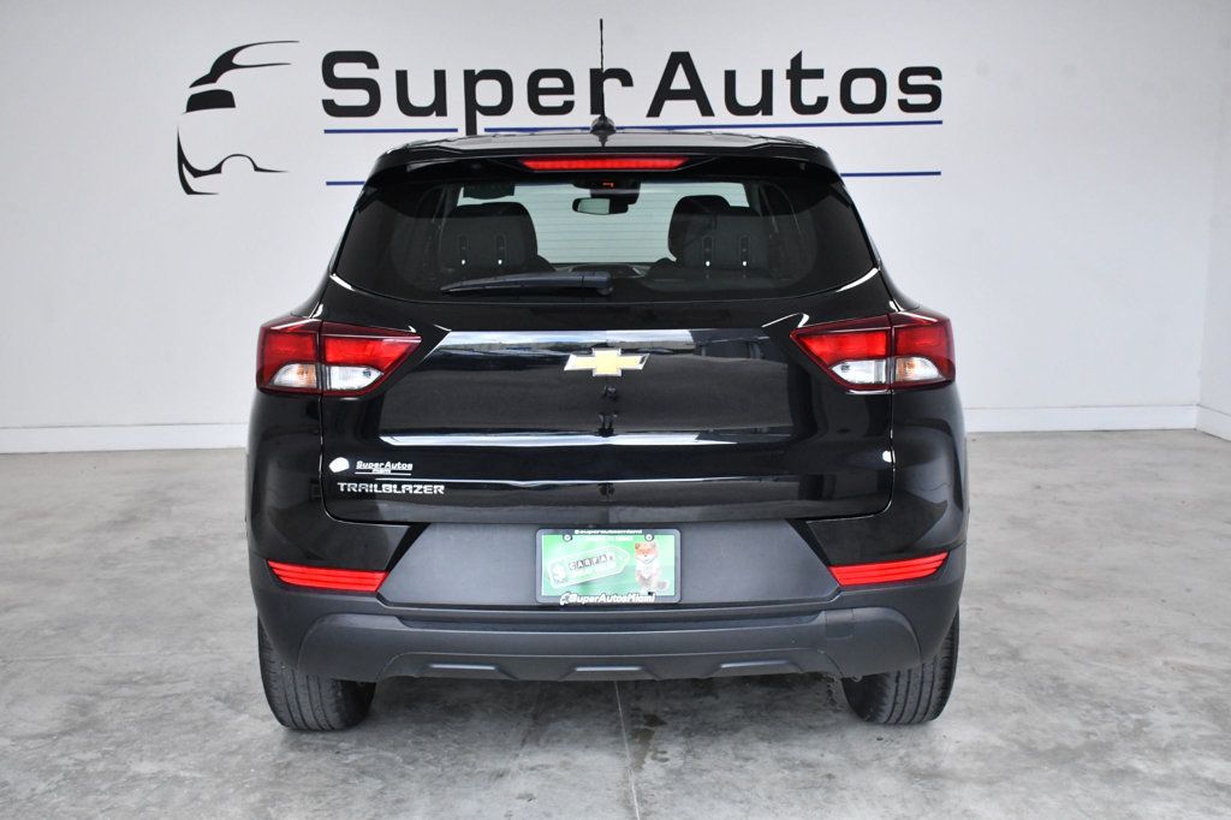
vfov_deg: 33.4
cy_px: 410
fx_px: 1367
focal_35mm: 40
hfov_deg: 48.5
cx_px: 616
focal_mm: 27
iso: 2500
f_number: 9
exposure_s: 1/320
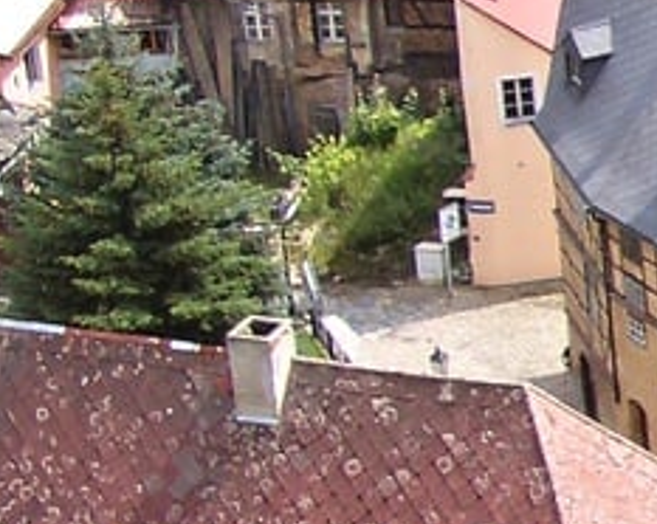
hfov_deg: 8.9
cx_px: 1796
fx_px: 3653
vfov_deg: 8.2
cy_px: 251
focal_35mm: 188
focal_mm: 5.8
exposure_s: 1/200
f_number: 4.3
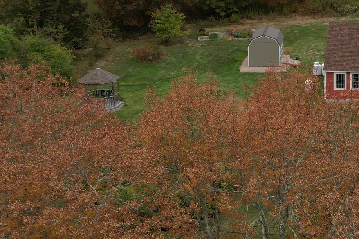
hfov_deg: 26.4
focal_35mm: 72
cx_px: 372
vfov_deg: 18.4
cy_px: -7
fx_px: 718
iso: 110
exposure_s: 1/1250
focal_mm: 8.38
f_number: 2.8
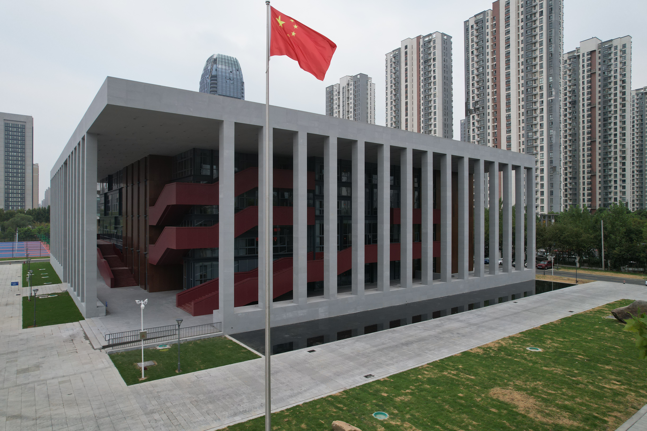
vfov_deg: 57.2
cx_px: 324
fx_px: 395
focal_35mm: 22
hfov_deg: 78.6
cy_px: 216
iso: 130
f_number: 2.8
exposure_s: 1/1000
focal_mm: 8.38
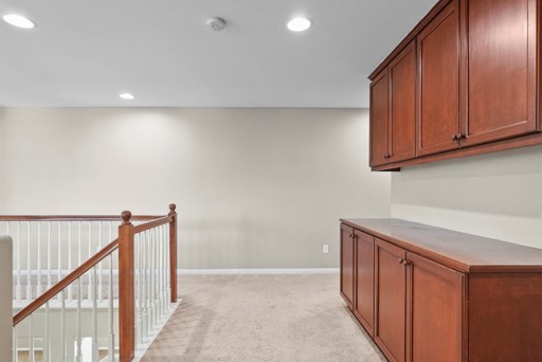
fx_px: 301
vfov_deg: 61.9
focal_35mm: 20
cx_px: 268
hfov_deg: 83.9
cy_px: 200
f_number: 4
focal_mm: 16
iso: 800
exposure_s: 1/15
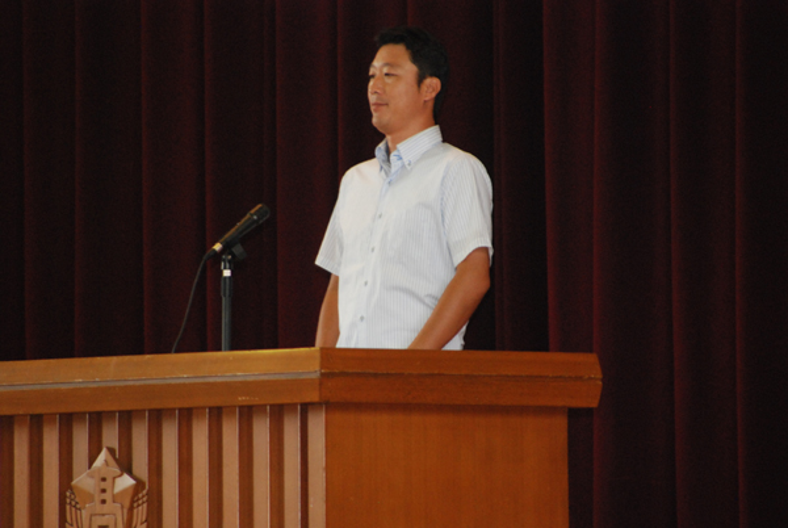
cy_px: 264
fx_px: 9864
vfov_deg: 3.1
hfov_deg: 4.6
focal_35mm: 450
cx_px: 394
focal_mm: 300
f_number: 6.3
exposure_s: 1/80
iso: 1600
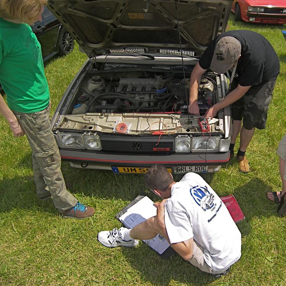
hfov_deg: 54.3
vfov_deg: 55.6
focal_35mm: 29
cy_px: 143
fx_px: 271
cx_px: 195
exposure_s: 1/1000
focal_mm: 5
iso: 50
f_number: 2.8
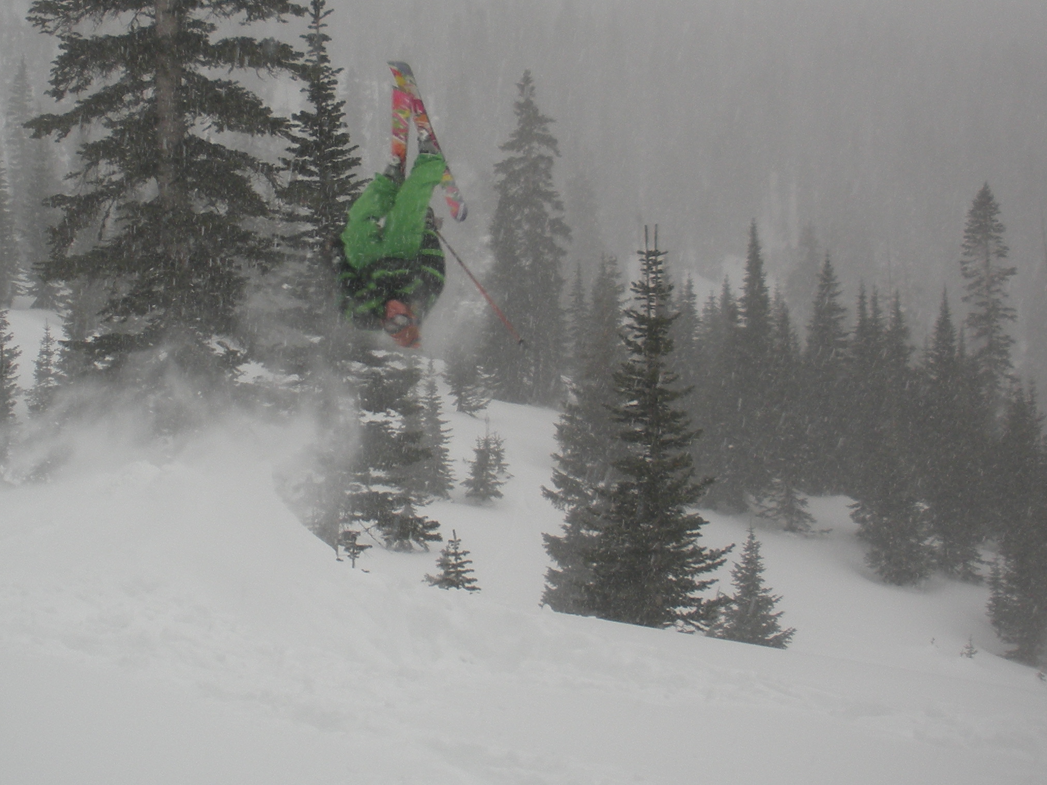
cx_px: 348
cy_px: 253
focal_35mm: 63
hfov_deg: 30.5
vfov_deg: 23.2
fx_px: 1905
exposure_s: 1/223
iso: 64
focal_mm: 6.3
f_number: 3.5
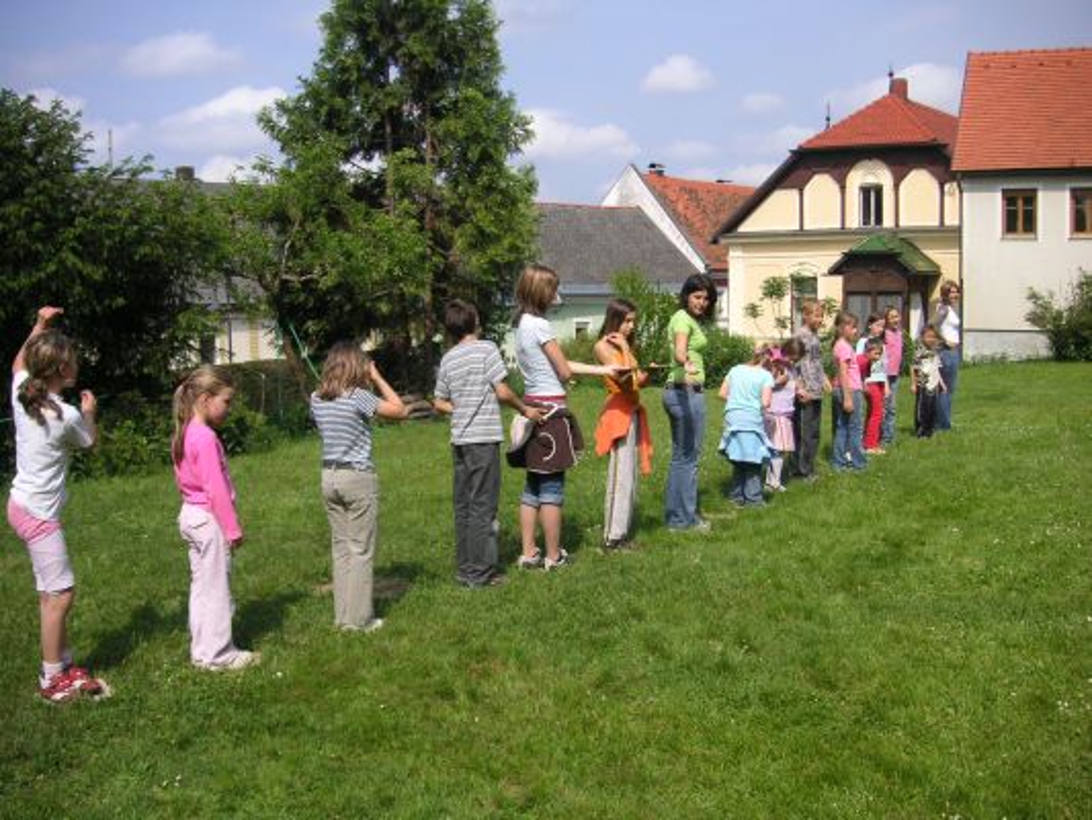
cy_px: 410
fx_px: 1167
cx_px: 546
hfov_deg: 50.1
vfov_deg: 38.7
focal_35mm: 37
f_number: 6.7
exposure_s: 1/180
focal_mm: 6.1
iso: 50
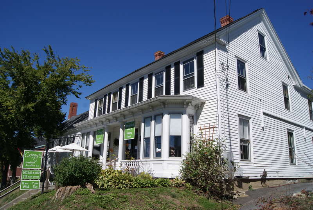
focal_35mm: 27
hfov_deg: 67.3
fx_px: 235
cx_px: 156
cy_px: 105
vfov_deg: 48.1
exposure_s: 1/250
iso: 100
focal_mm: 18
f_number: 10
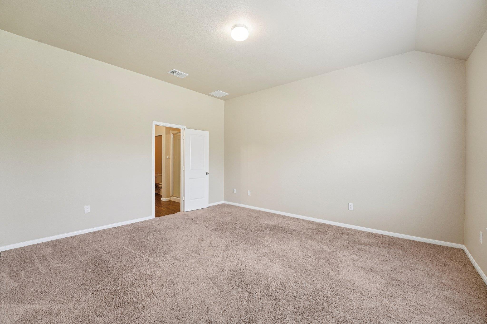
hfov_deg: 104.3
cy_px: 162
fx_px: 189
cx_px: 244
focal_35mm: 14
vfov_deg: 81.2
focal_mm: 14
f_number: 8
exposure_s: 1/15
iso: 400
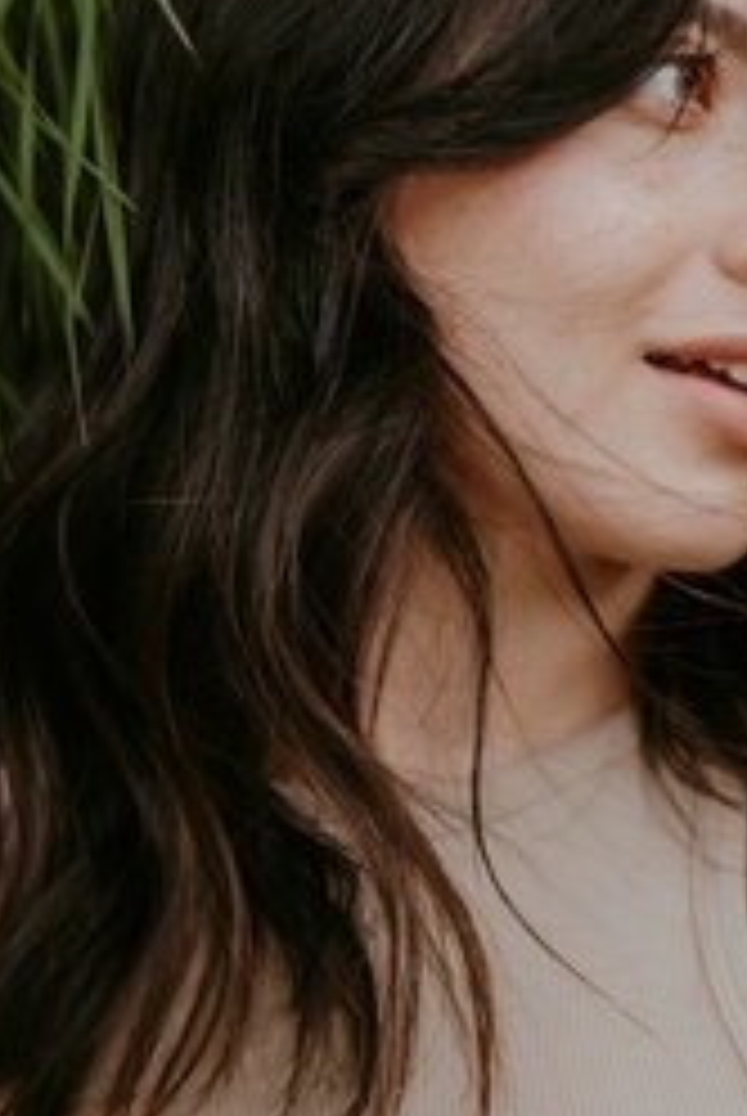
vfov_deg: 17.6
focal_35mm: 116
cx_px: 522
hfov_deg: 11.8
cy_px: 680
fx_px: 3600
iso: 100
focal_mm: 48
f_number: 2.8
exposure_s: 1/640
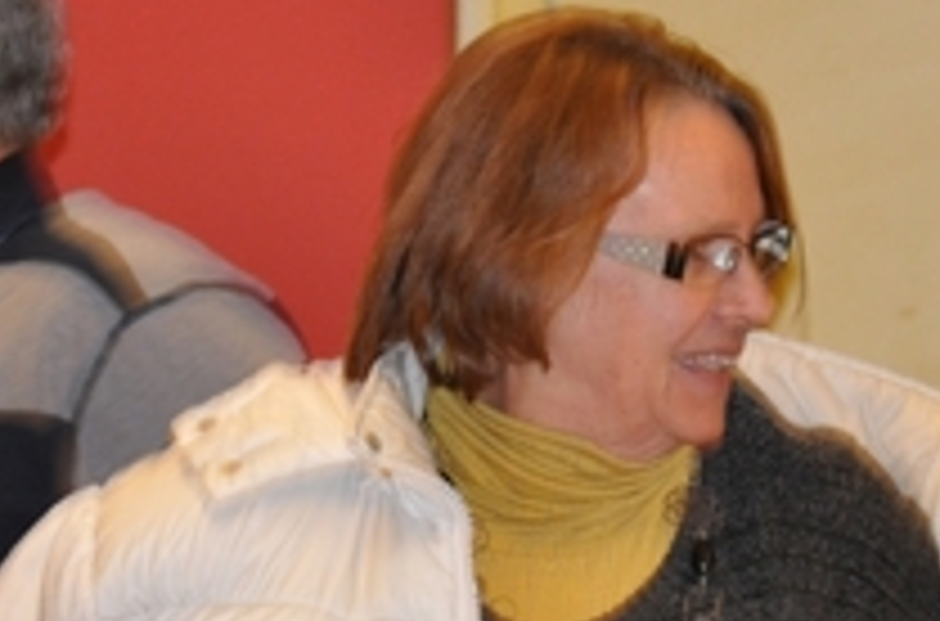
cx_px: 607
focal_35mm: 440
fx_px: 11454
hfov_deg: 4.7
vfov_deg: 3.1
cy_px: 428
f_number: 4.5
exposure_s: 1/60
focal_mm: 102
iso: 800
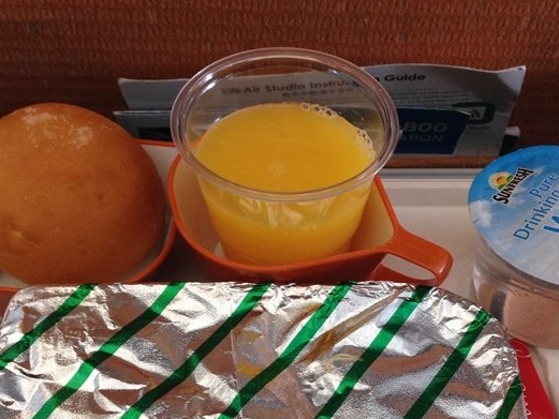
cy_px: 340
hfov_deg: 33.6
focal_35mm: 57
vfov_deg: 25.2
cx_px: 340
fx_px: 921
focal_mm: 4.12
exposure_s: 1/20
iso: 125
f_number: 2.4
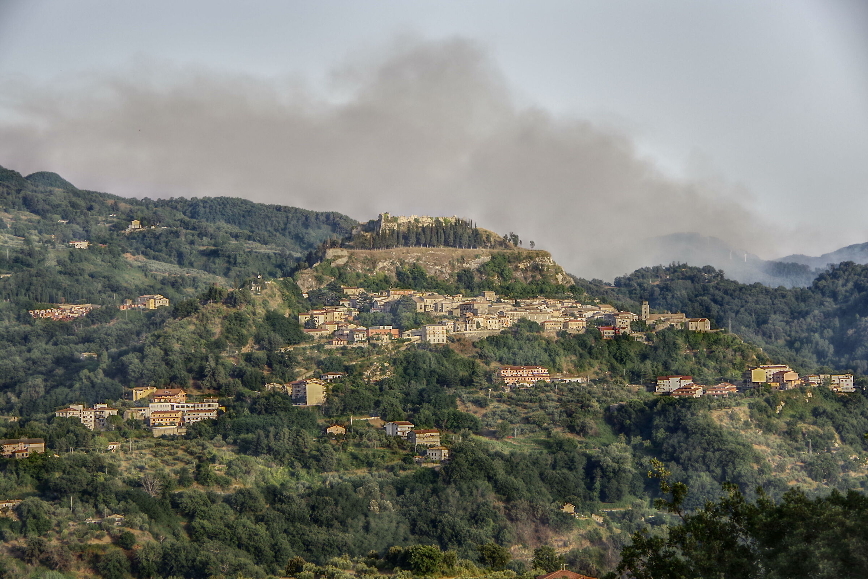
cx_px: 434
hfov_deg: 15.5
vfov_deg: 10.4
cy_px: 290
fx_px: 3182
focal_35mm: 132
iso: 200
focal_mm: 88
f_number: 9
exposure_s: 1/125
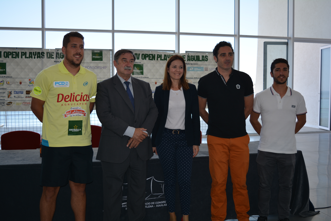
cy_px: 110
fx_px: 331
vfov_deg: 36.9
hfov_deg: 53.1
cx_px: 166
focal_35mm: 36
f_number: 4
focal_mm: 24
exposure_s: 1/200
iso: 100
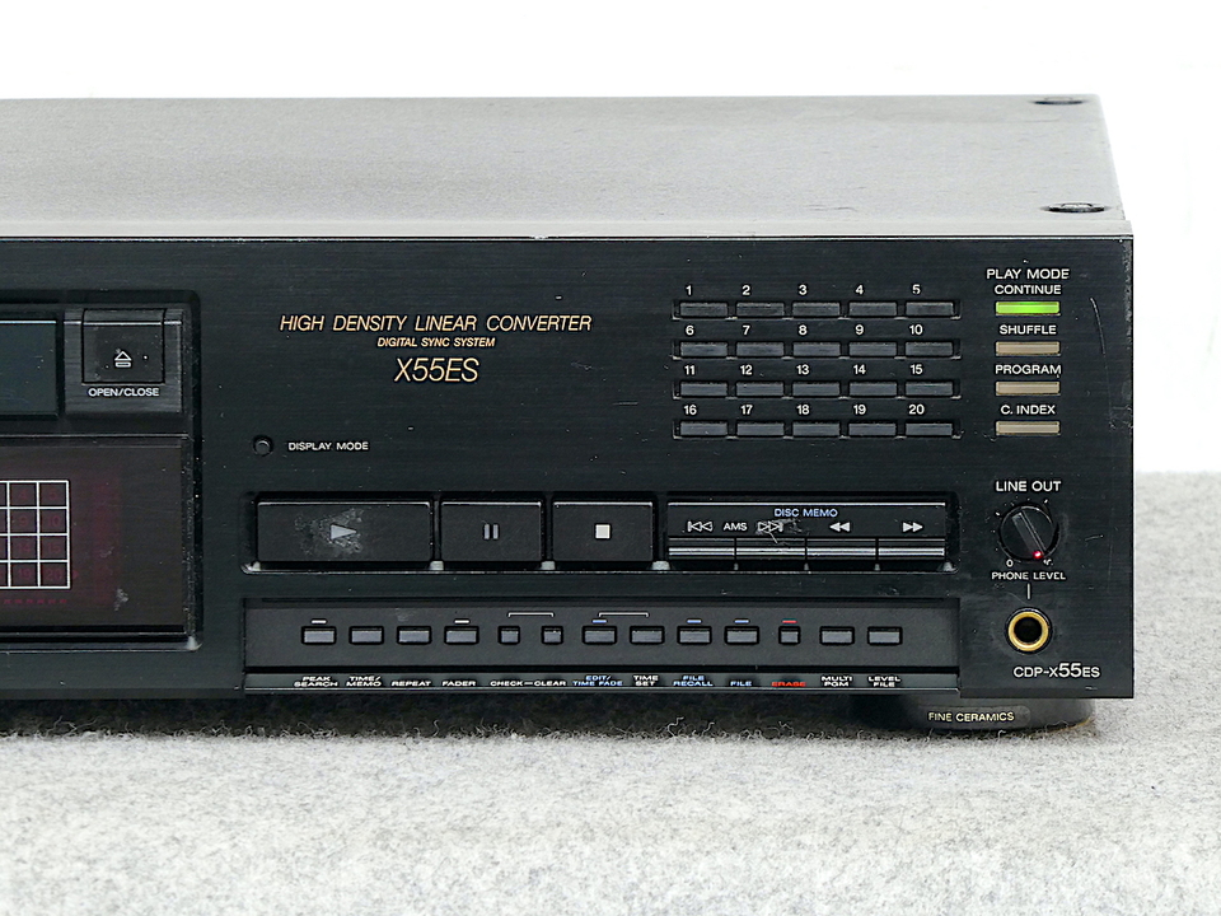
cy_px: 458
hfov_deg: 8.6
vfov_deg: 6.4
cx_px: 610
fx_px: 8148
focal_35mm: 231
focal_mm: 41.4
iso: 200
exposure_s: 1/3.2
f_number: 5.6
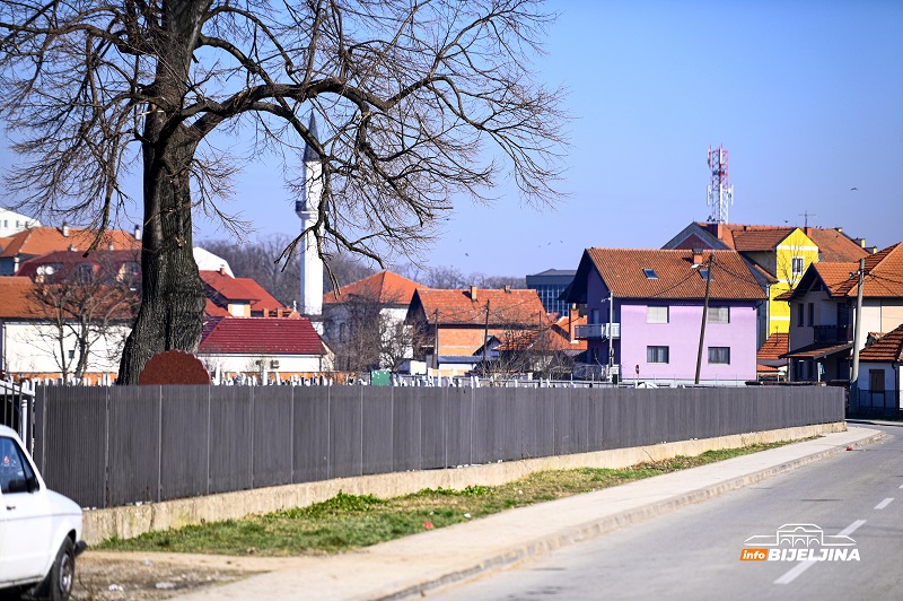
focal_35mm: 145
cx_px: 452
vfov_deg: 9.4
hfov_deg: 14.2
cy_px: 300
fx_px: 3634
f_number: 5.6
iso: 400
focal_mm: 145
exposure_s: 1/8000
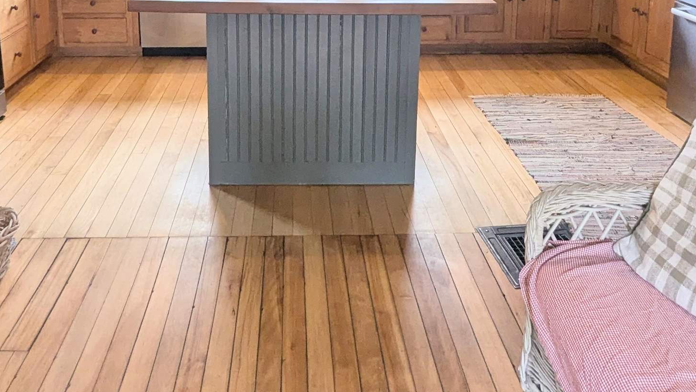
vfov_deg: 33.7
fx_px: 554
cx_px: 304
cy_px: -43
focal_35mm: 30
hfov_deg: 64.1
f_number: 2.2
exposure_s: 1/40
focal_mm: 1.95
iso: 68
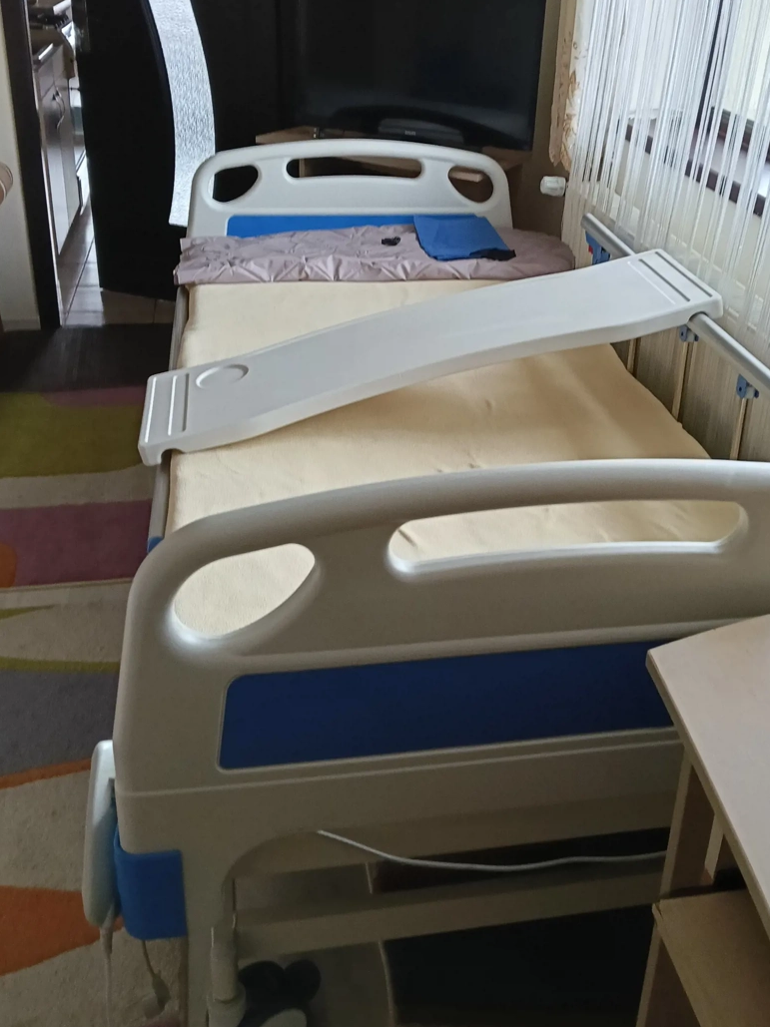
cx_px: 465
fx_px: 1039
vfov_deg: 52.3
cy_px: 406
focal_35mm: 35
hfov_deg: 40.5
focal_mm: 3.98
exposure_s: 1/33.3
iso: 200
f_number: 1.8
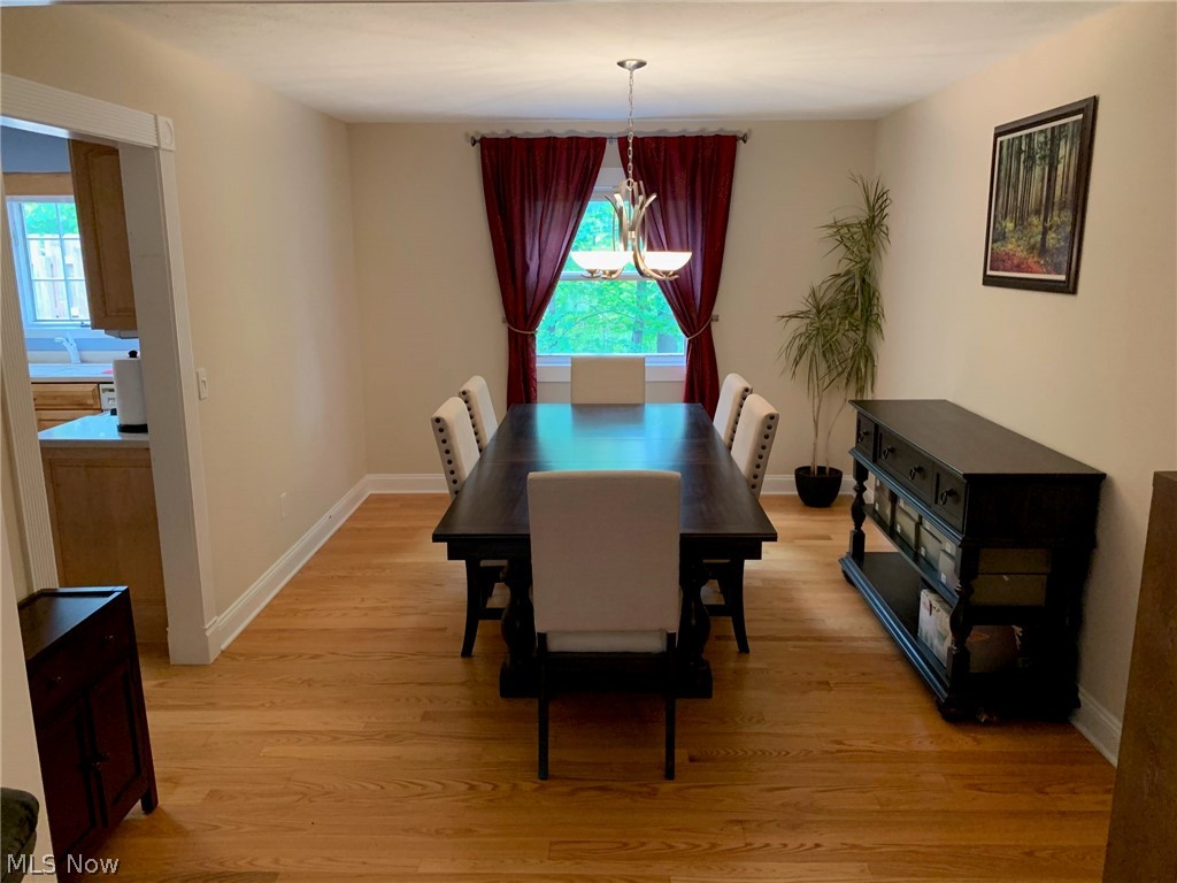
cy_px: 442
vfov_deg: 53.1
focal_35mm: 26
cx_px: 588
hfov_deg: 67.3
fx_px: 884
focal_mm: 4.25
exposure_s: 1/60
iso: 320
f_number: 1.8
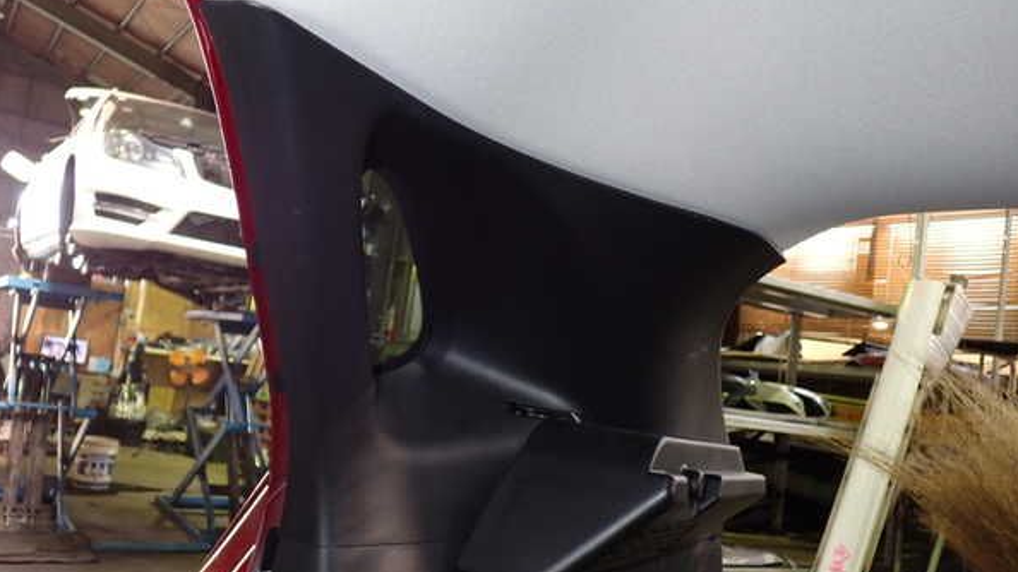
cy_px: 284
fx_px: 891
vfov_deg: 35.6
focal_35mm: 33
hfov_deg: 59.5
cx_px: 509
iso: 200
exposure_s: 1/30
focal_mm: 5.4
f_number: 2.3
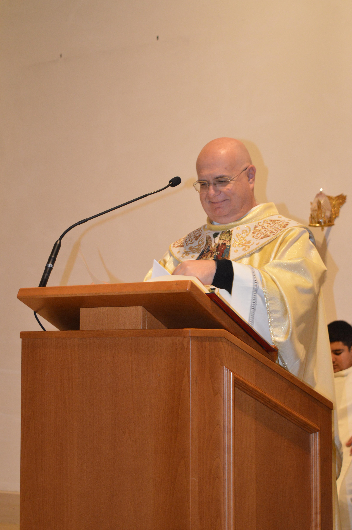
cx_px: 176
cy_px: 265
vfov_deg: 29.9
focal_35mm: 68
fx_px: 992
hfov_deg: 20.1
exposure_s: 1/60
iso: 1100
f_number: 5
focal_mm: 45
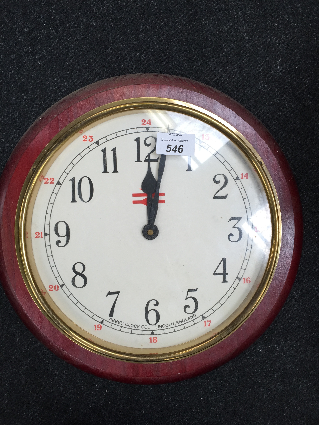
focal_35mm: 29
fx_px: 356
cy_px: 212
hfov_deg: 48.2
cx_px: 160
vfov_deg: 61.7
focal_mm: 4.15
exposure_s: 1/120
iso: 32
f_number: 2.2
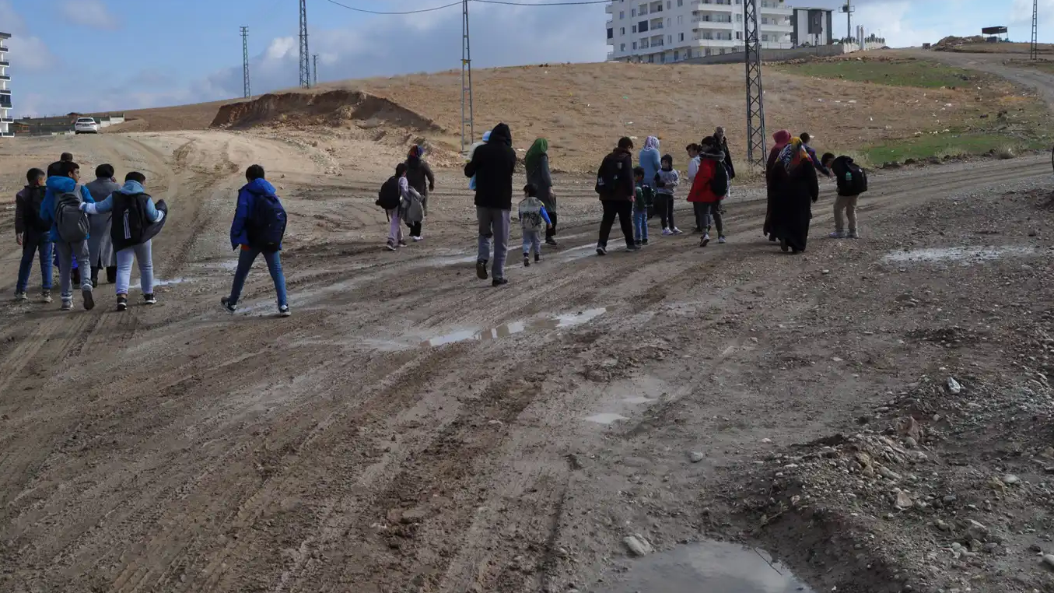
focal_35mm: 38
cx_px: 528
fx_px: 1062
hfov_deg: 52.8
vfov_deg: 31.2
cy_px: 263
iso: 200
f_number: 9
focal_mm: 24
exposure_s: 1/320
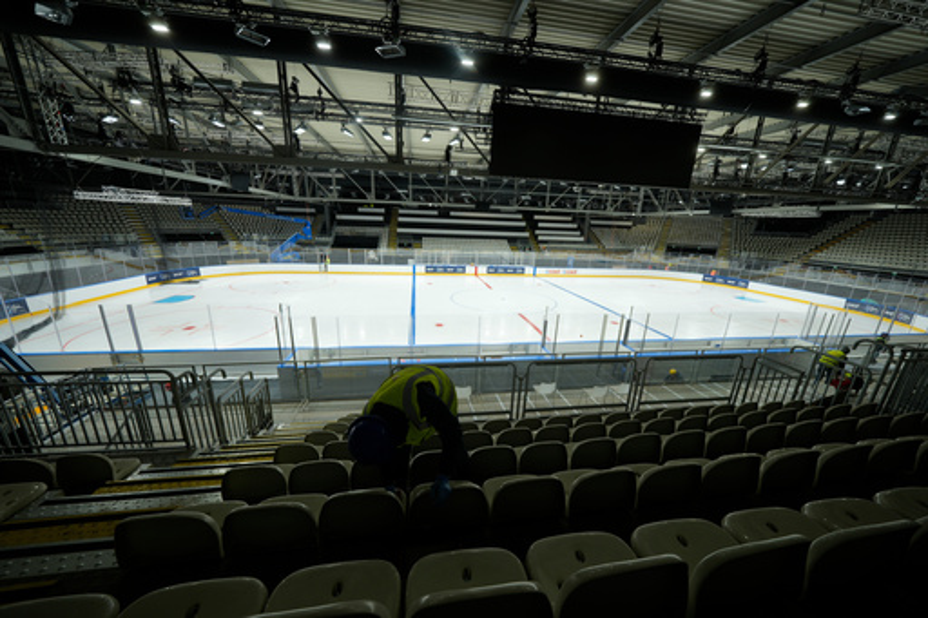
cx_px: 464
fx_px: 309
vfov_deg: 90.0
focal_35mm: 12
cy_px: 309
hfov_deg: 112.6
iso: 200
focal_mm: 12
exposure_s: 1/80
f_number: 4
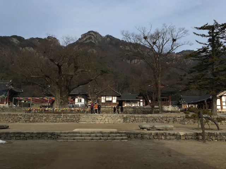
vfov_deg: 48.2
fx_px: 189
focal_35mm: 29
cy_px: 84
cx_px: 113
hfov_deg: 61.7
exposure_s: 1/1166
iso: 25
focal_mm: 4.15
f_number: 2.2
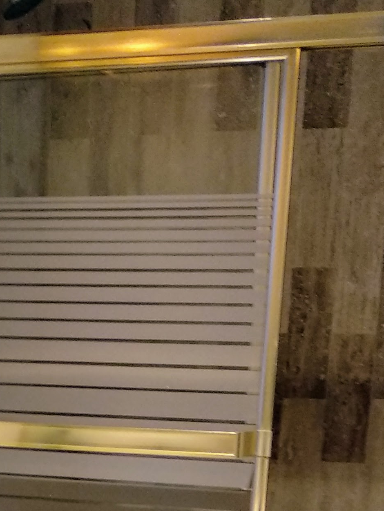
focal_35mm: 83
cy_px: 652
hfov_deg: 17.4
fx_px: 1227
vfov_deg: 21.5
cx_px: -1
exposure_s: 1/24
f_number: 2.2
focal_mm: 3.81
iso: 500
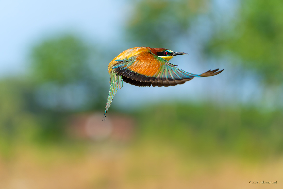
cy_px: 94
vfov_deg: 3.8
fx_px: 2822
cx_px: 142
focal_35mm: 359
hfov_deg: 5.7
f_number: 6.3
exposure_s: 1/5000
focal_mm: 359
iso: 2000
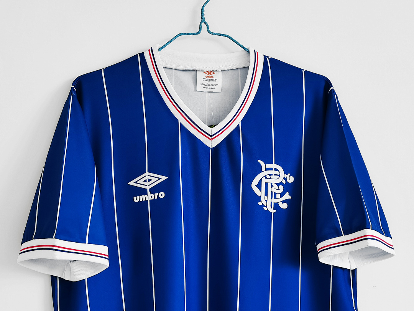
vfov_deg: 33.6
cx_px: 207
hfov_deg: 43.9
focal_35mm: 43
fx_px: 514
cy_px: 156
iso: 125
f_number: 1.8
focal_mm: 5.58
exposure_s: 1/100
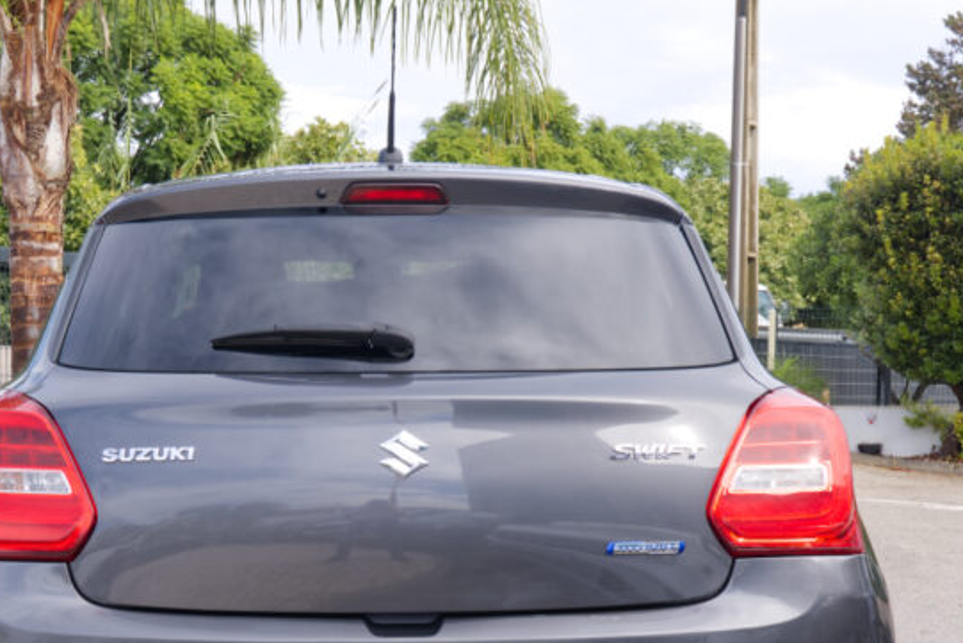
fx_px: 1873
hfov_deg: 28.8
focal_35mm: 70
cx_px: 388
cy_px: 548
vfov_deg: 19.2
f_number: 9
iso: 160
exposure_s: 1/100
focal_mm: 24.9
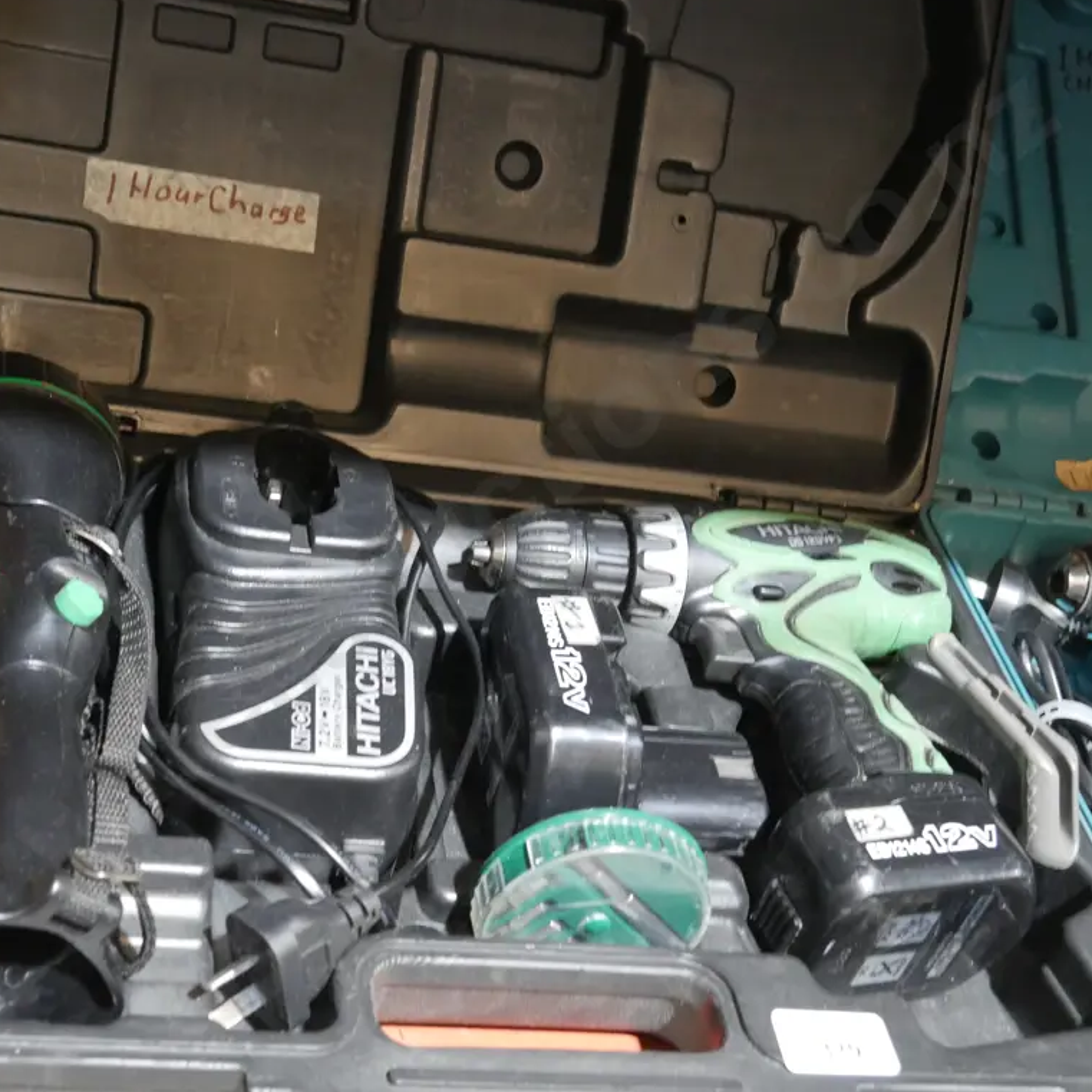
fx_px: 1785
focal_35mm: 50
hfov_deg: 33.9
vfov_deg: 34.0
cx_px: 455
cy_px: 542
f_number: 4.6
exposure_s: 1/60
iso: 3200
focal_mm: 21
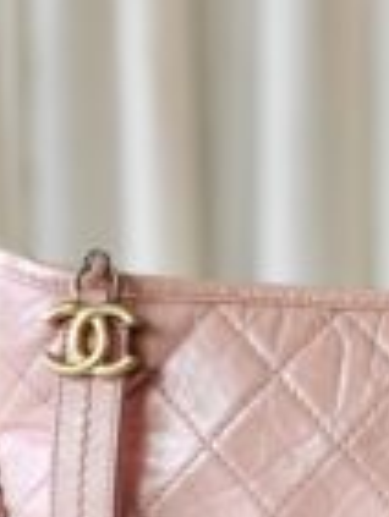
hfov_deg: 21.3
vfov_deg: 28.0
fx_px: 1017
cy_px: 403
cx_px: 334
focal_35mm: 68
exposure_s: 1/132
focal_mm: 6.86
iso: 64
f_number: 1.78
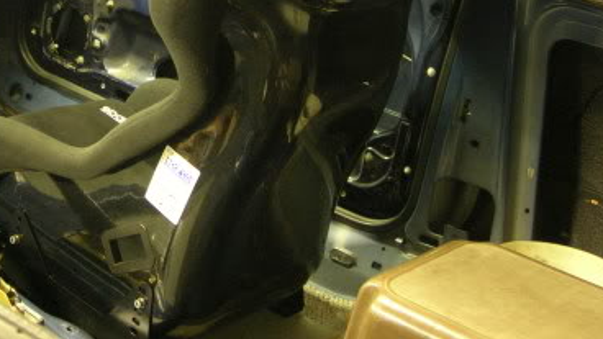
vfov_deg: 16.5
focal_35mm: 72
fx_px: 1151
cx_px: 162
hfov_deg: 29.0
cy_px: 25
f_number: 2.8
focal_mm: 7.8
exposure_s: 1/1.9
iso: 200
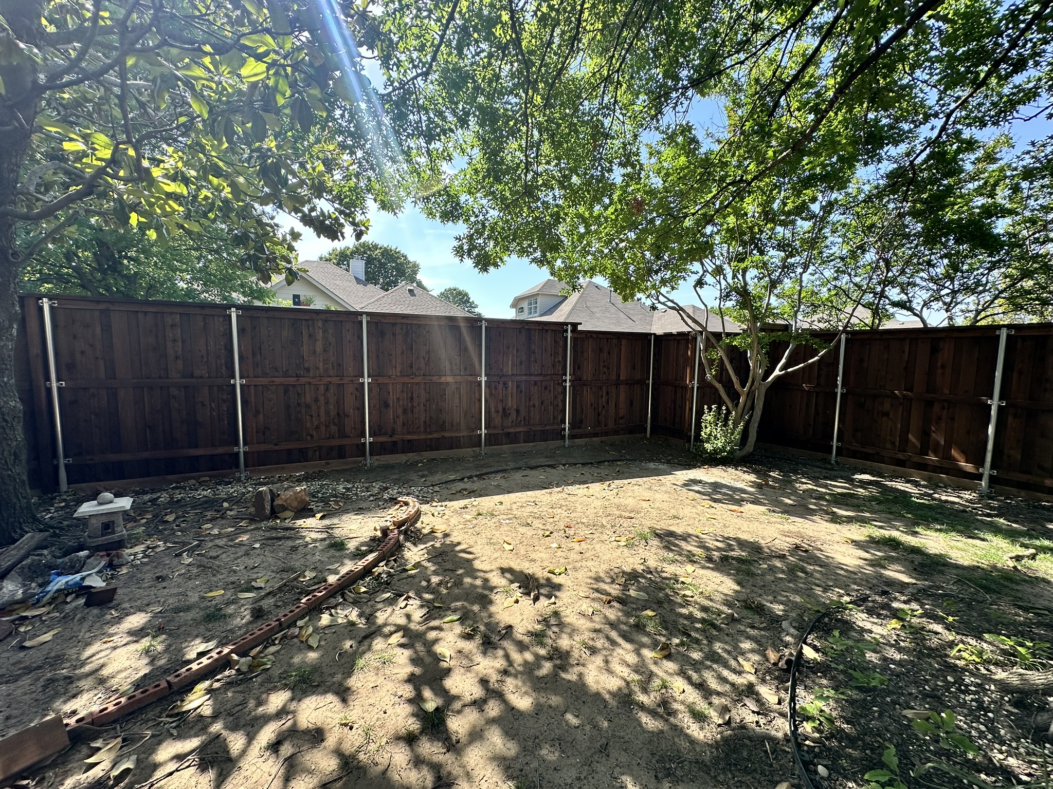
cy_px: 394
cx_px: 526
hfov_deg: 102.1
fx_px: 426
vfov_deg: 85.7
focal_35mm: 14
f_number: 2.2
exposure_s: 1/424
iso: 40
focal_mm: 2.22
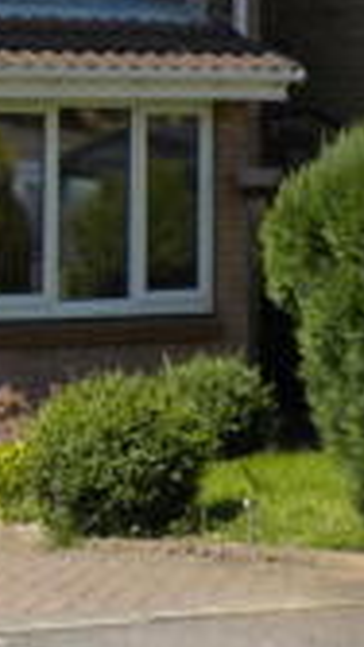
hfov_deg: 9.9
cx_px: -358
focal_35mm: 114
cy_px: 14
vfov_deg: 18.3
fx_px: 1955
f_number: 3.3
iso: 125
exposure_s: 1/1250
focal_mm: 4.1
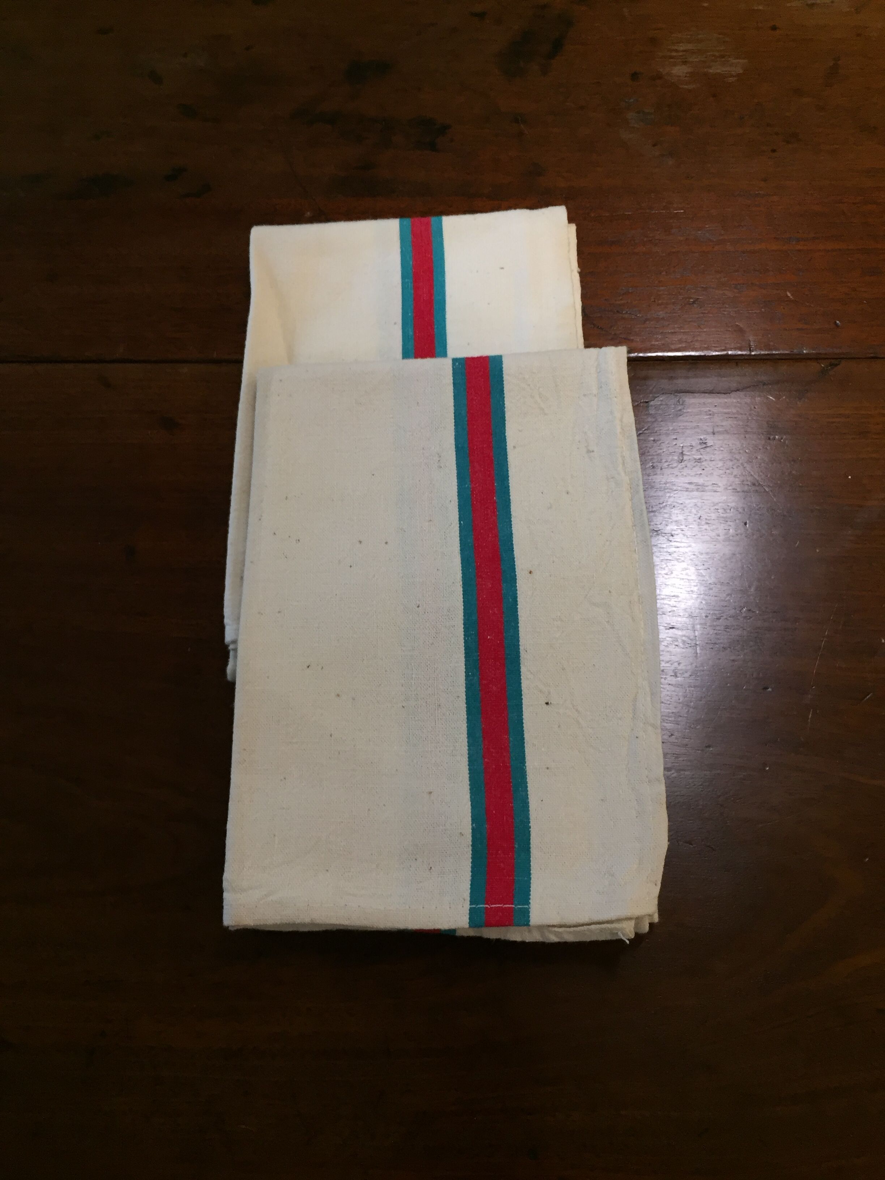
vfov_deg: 61.7
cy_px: 590
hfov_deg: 48.2
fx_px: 989
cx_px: 442
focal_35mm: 29
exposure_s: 1/33
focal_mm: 4.15
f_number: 2.2
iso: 80
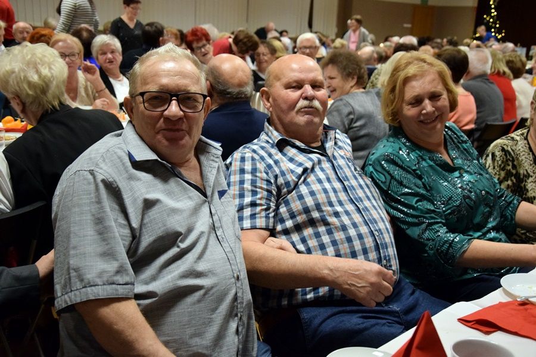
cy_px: 178
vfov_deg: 29.9
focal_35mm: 45
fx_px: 670
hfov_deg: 43.6
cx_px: 268
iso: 1600
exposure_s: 1/80
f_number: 4.2
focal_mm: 30
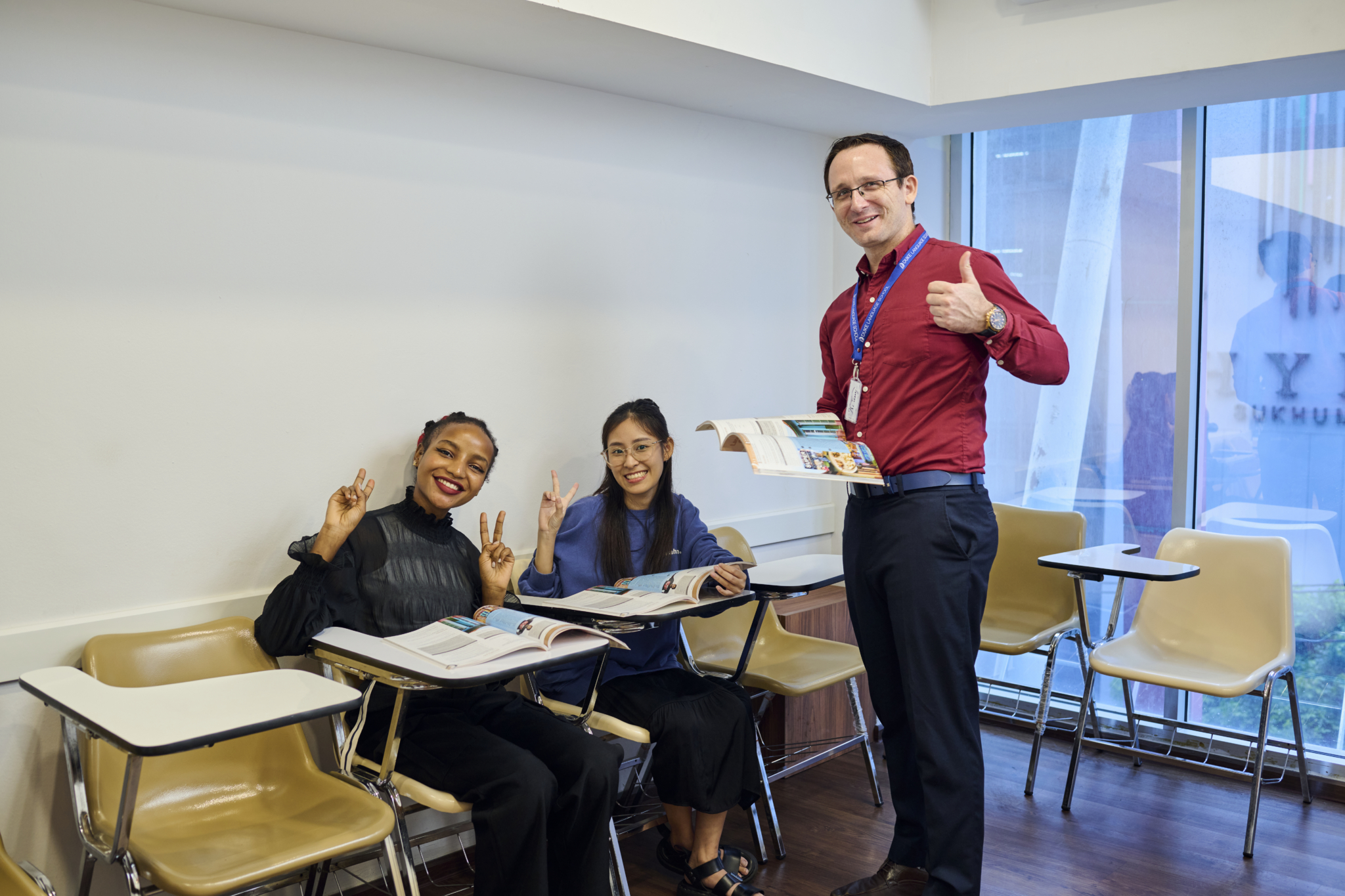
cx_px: 672
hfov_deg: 54.4
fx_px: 1307
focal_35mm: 35
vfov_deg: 37.8
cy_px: 448
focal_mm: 35
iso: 400
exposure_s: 1/50
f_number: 4
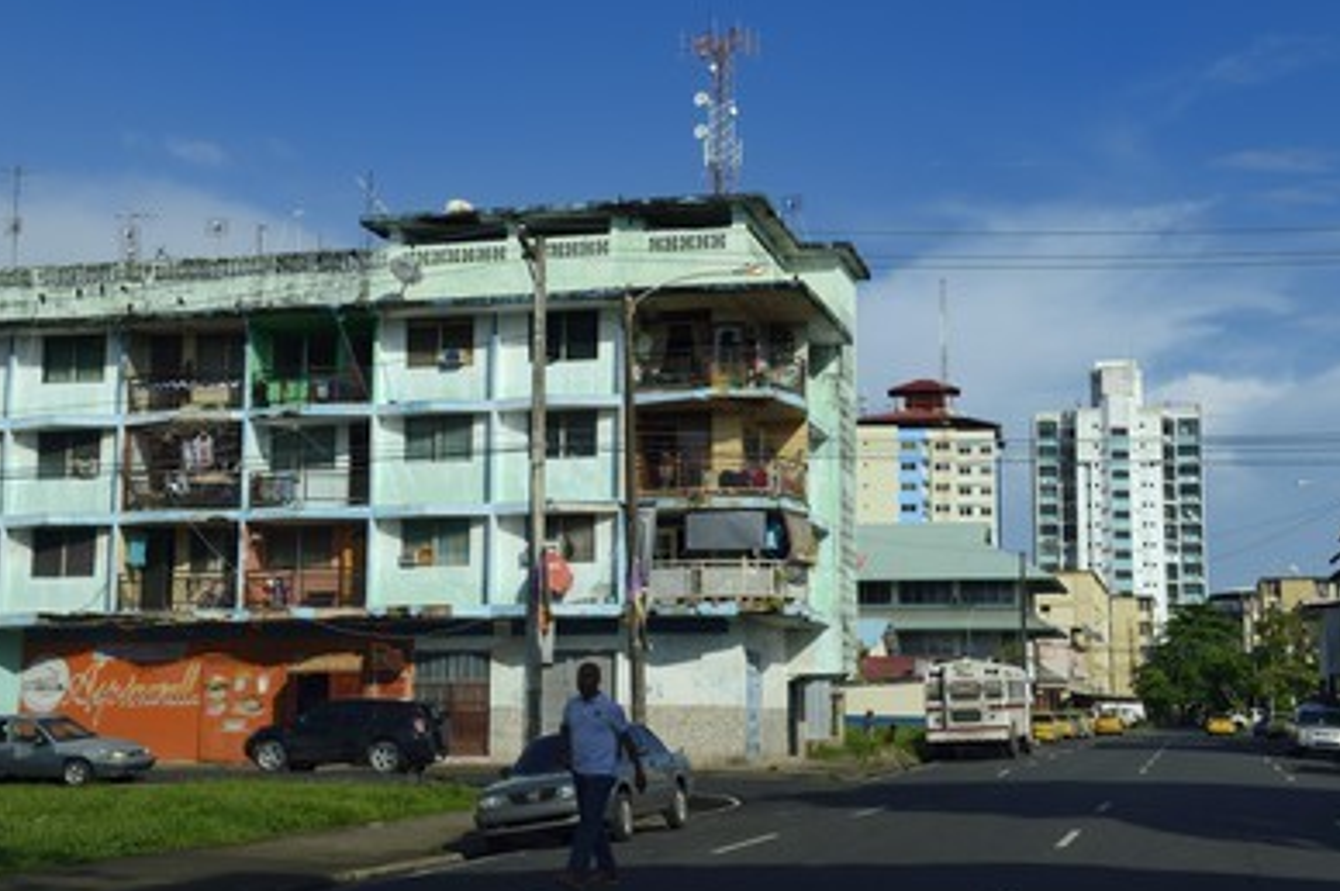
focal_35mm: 52
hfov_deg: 38.2
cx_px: 642
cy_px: 456
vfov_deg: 25.9
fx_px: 1934
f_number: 14
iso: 200
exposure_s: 1/320
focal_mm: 48
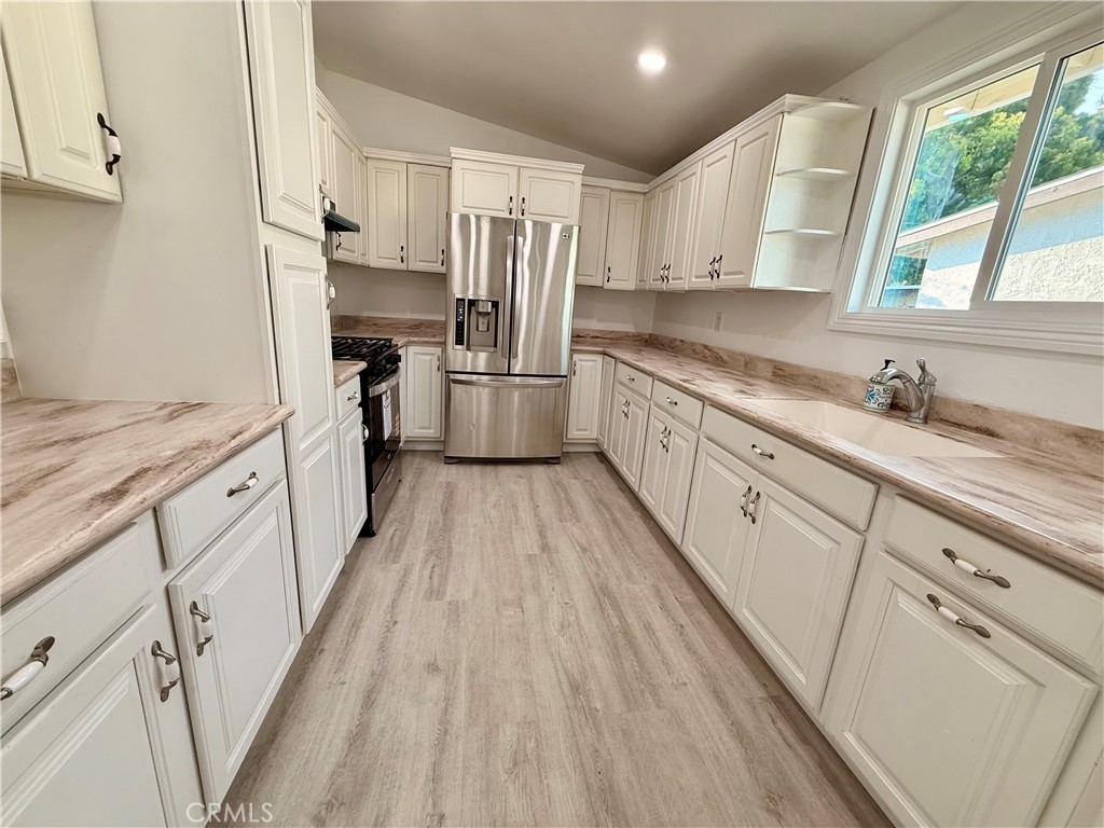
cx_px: 552
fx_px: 446
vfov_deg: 85.7
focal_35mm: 14
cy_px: 414
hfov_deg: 102.1
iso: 160
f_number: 2.2
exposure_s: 1/120
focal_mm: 2.22
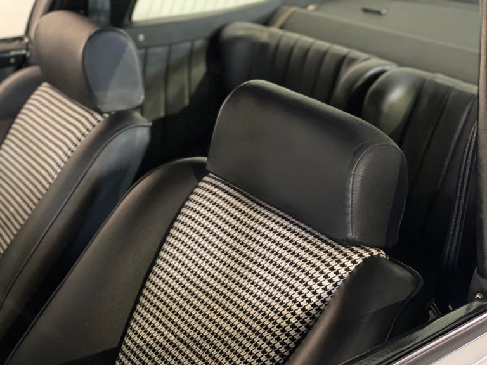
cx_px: 244
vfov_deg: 28.0
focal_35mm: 52
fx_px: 732
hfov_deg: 36.8
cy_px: 182
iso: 500
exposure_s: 1/15
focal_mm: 6
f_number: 2
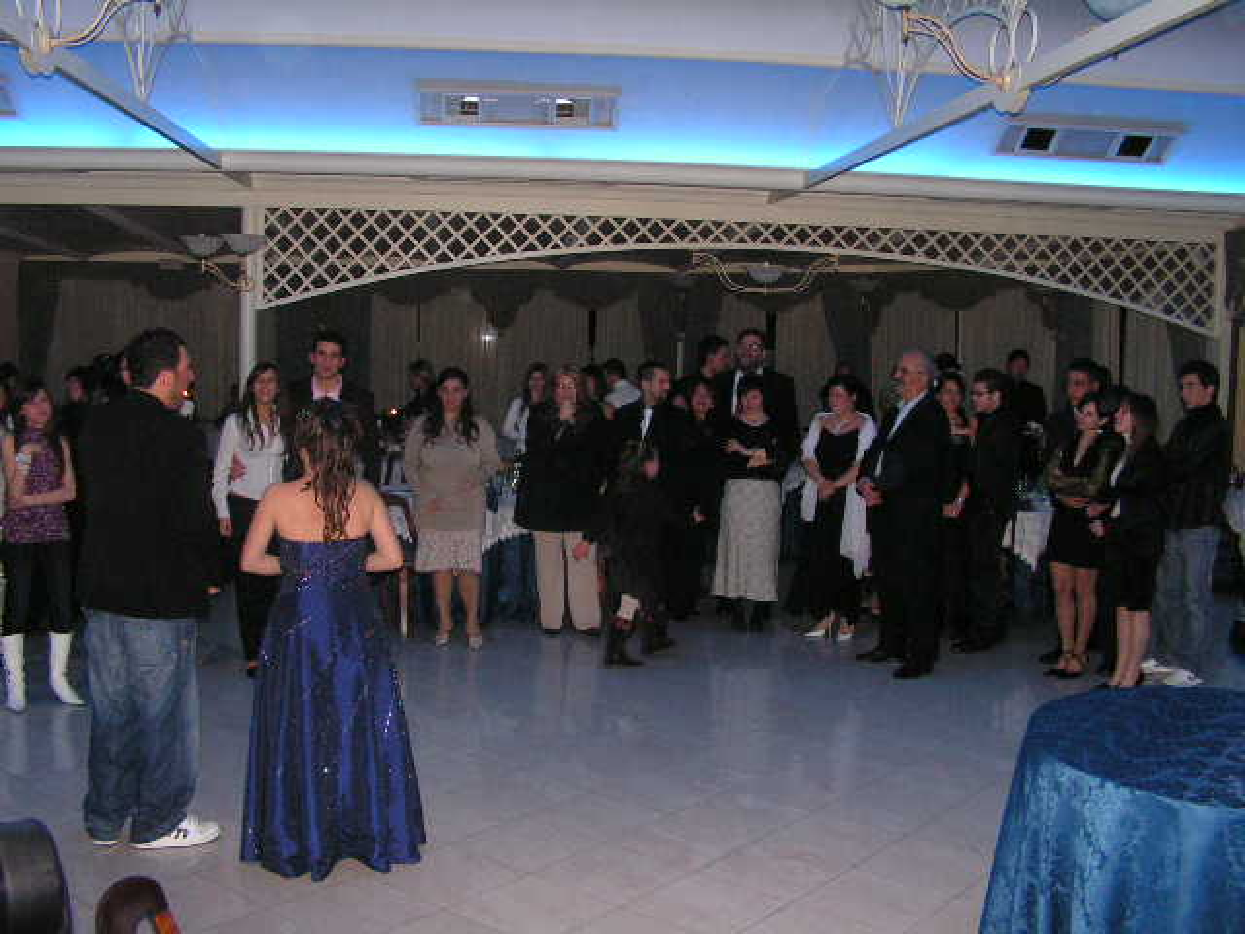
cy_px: 467
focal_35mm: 36
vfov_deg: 39.7
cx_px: 622
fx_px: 1295
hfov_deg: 51.4
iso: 200
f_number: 3.2
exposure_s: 1/40
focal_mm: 6
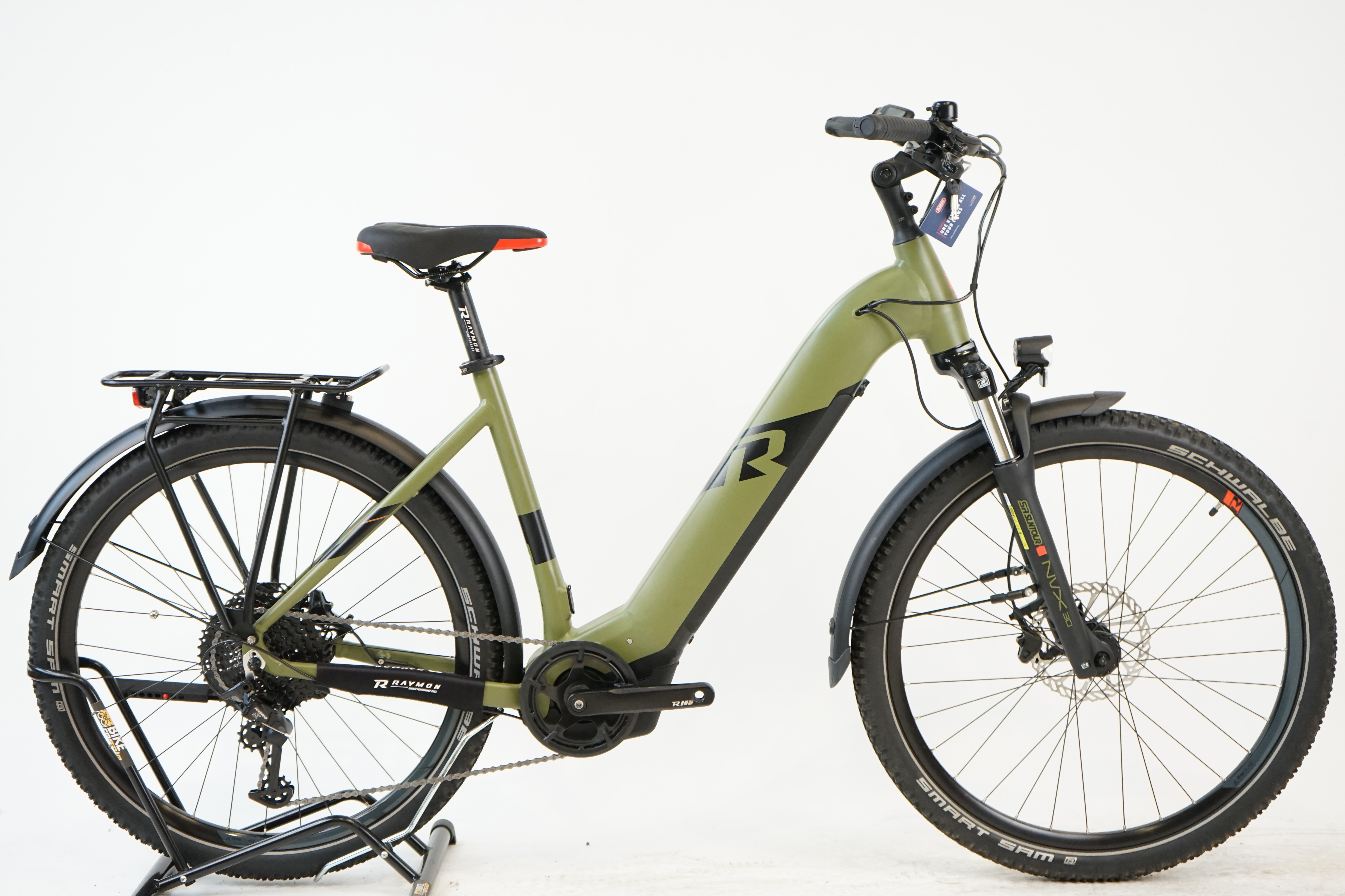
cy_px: 448
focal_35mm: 58
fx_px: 2167
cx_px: 672
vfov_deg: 23.4
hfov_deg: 34.5
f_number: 5.6
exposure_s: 1/200
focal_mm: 58
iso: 2000
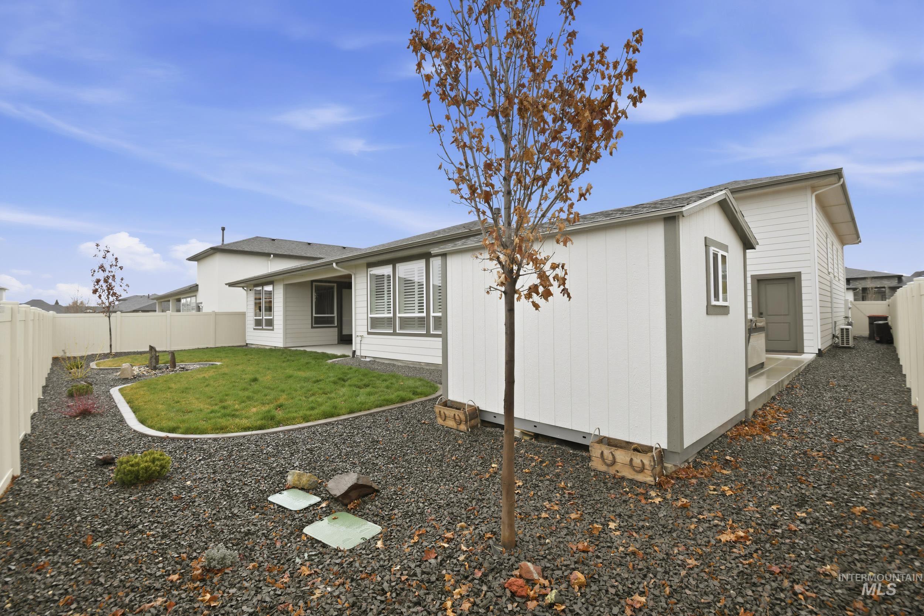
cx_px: 462
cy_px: 308
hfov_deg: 96.7
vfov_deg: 73.8
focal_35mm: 16
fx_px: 411
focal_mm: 16
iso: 500
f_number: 8
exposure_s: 1/60
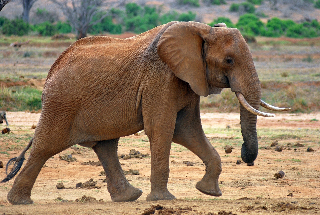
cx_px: 160
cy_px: 108
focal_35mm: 300
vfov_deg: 4.6
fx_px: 2670
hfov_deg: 6.9
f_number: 2.8
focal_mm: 200
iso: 125
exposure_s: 1/500
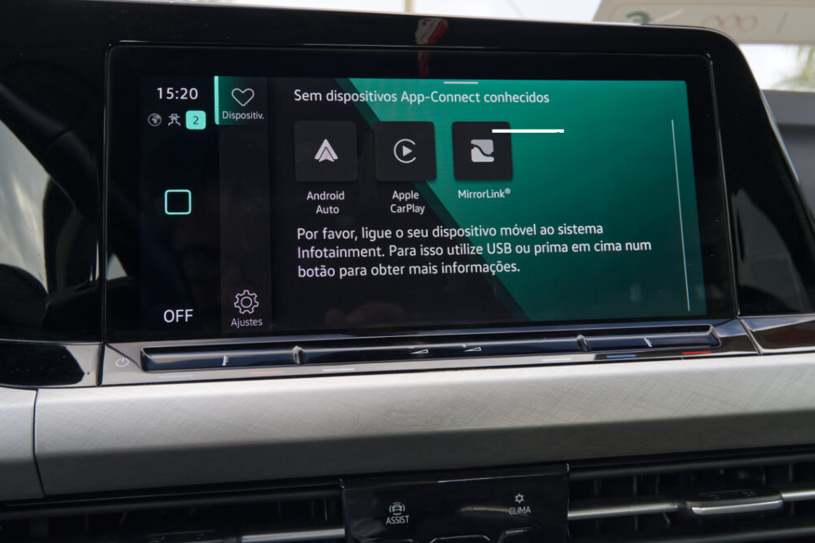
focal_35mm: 33
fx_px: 747
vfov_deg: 40.0
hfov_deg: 57.2
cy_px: 266
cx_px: 410
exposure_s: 1/180
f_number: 8
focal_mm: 21.5
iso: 2000
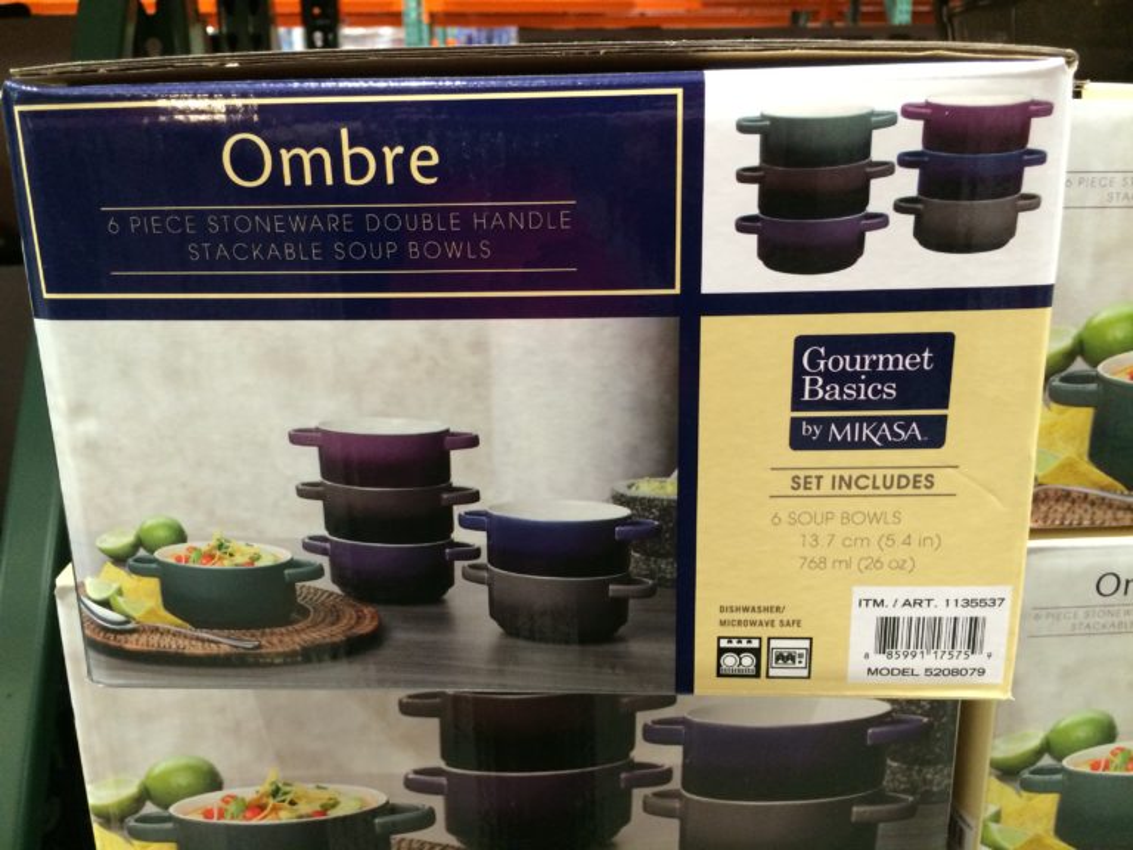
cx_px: 566
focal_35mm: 29
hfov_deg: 61.7
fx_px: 949
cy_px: 425
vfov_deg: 48.2
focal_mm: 4.15
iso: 250
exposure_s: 1/30
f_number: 2.2
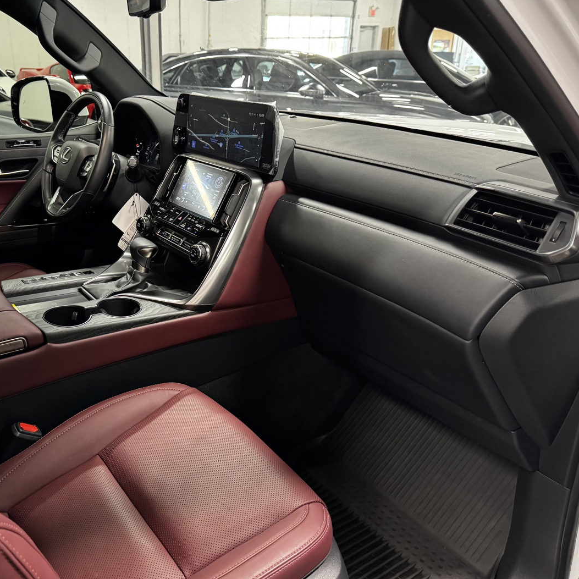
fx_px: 549
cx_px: 200
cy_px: 291
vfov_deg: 55.6
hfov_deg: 54.7
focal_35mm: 29
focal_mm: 6.86
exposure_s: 1/33
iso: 800
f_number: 1.78
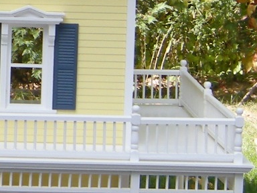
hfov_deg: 8.0
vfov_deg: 6.2
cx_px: -246
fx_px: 1752
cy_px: -64
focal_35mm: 236
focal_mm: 7.5
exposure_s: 1/123
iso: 64
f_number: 3.8
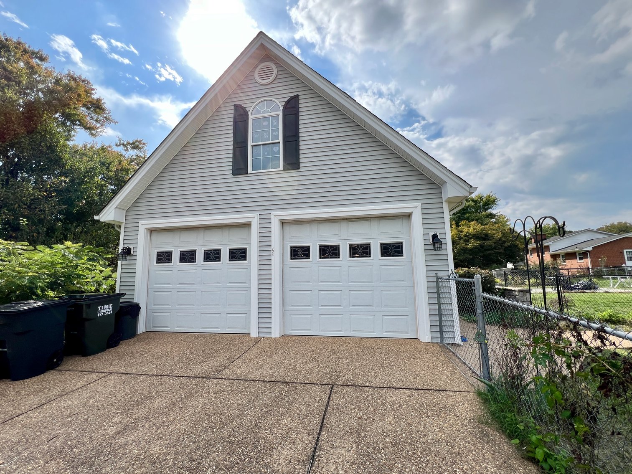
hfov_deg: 106.2
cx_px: 316
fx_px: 237
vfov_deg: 89.9
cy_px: 237
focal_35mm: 13
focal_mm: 1.57
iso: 32
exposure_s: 1/1024
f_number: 1.8
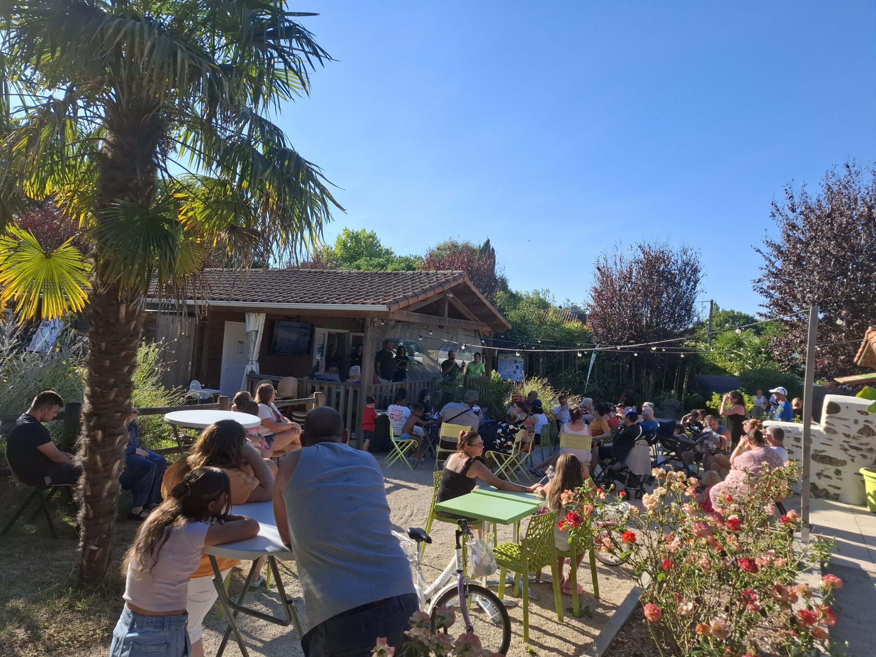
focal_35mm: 23
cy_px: 328
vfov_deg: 58.9
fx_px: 582
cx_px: 438
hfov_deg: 73.9
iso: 50
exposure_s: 1/1572
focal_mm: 5.54
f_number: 1.8
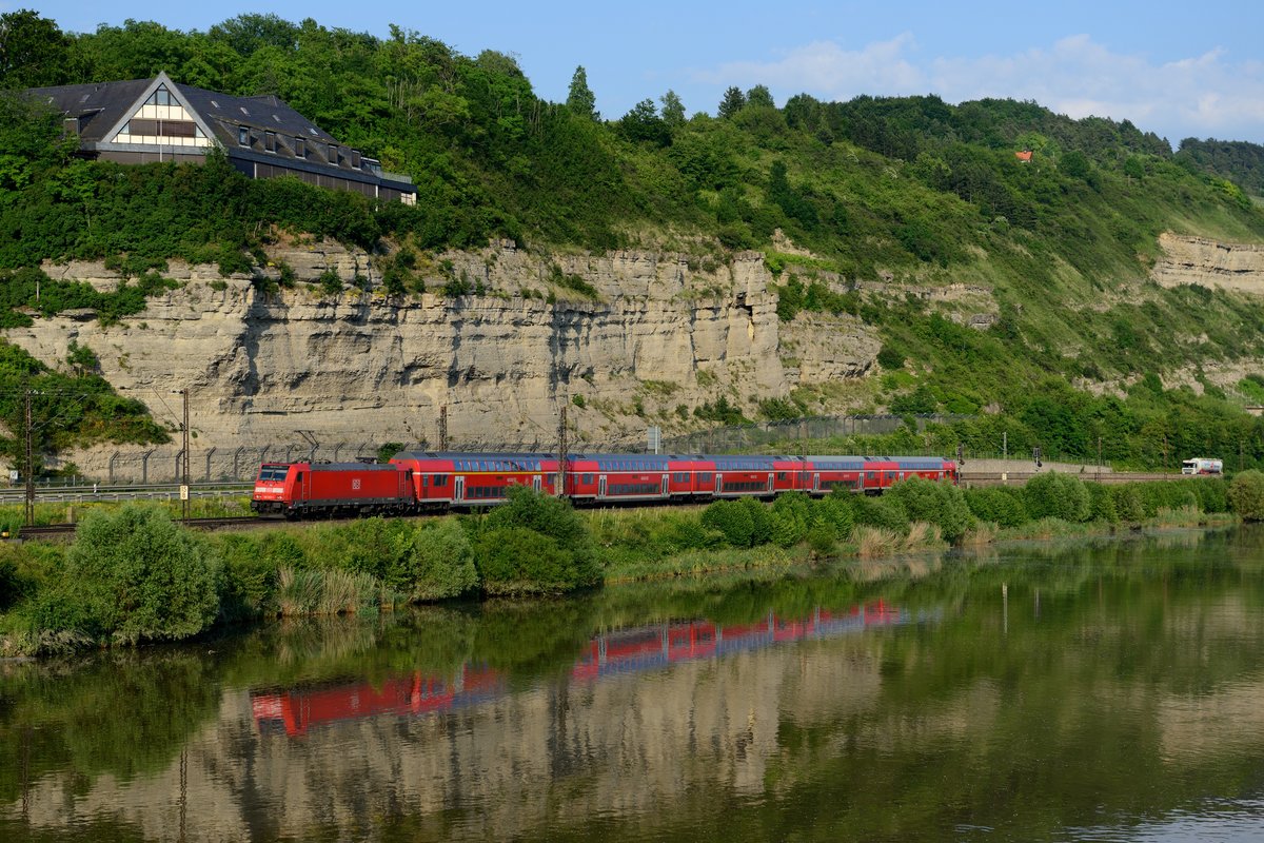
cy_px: 422
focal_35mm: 70
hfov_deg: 28.8
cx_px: 632
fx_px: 2458
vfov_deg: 19.5
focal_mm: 70
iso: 200
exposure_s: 1/1000
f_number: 6.3
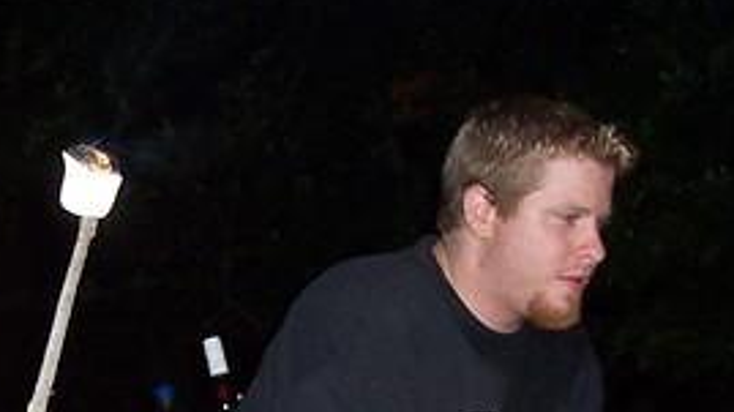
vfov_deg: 12.4
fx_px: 1867
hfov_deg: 21.9
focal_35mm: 96
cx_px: 131
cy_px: 420
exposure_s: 1/60
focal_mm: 5.6
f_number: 2.8
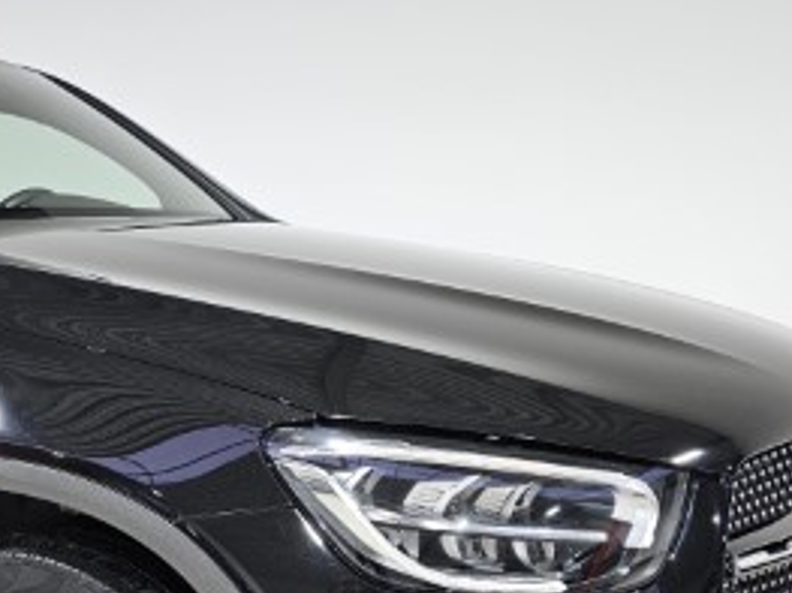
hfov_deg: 32.4
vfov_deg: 25.2
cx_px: 57
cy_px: 545
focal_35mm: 56
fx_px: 1281
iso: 200
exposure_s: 1/100
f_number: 1.7
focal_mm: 6.3
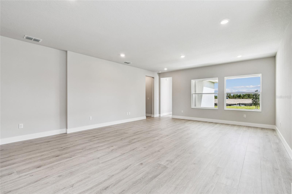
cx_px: 146
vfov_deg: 77.3
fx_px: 122
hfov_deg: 100.4
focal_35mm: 15
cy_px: 97
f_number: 7.1
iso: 100
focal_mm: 10
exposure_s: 1/80
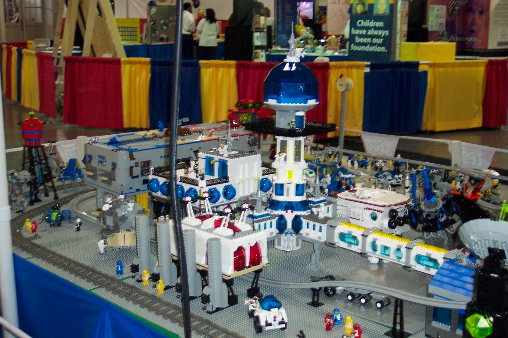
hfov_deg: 38.9
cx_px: 254
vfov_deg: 26.5
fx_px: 720
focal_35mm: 51
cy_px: 169
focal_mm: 10.7
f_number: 3.4
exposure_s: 1/45
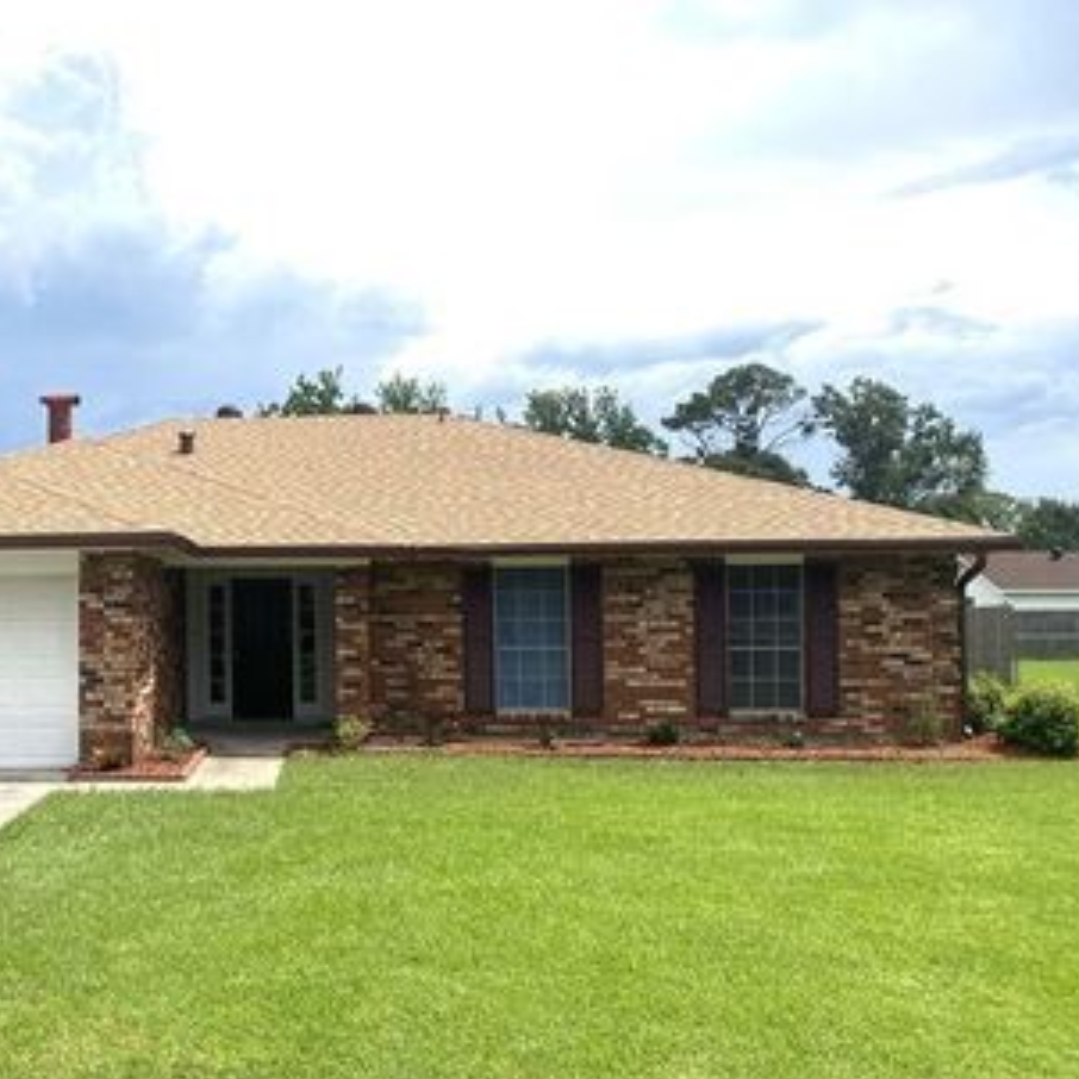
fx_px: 1340
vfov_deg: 43.8
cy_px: 577
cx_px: 197
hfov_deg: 41.7
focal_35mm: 38
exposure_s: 1/6757
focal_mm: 4.25
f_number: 1.8
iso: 32
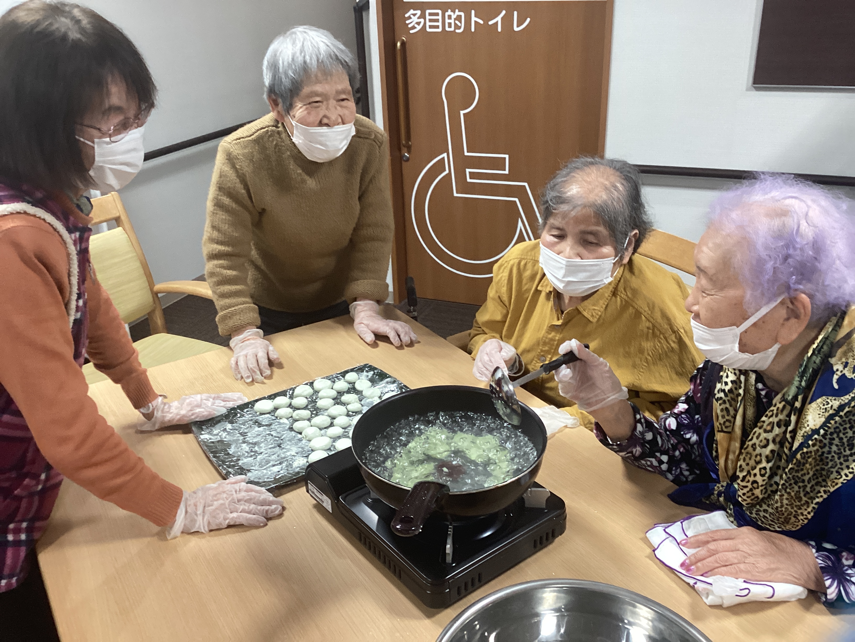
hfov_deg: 58.4
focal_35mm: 31
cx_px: 428
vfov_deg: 45.4
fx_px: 766
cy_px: 321
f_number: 2.4
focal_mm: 3.3
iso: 200
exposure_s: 1/60
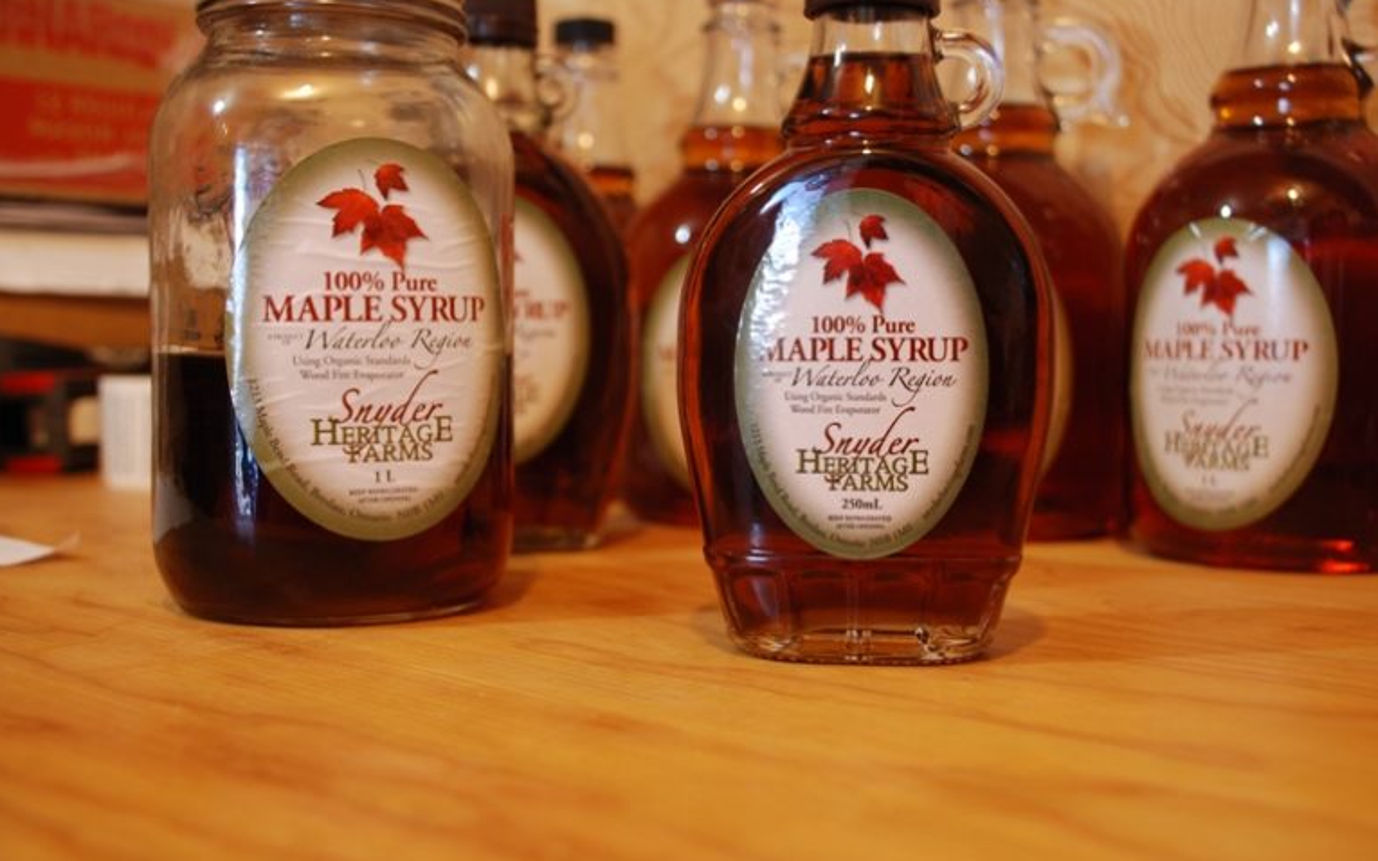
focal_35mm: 43
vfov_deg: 29.9
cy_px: 416
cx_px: 688
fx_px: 1615
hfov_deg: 46.2
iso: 400
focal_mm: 28
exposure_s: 1/15
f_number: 4
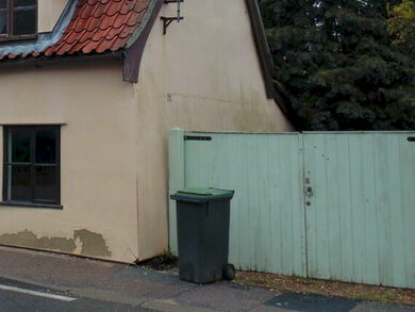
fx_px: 732
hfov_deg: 30.5
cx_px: 59
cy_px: 58
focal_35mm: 61
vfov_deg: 23.7
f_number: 3.4
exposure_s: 1/160
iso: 100
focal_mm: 6.2
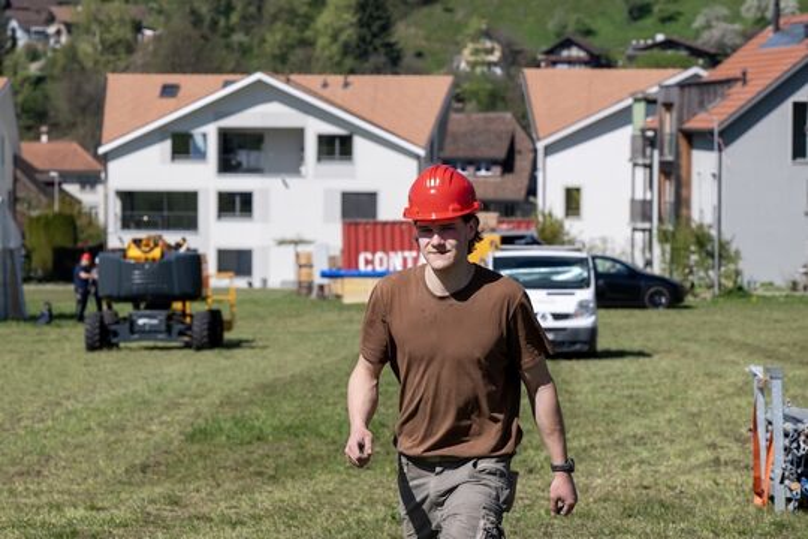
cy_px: 270
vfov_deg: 9.8
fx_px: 3142
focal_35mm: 140
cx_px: 404
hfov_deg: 14.7
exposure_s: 1/500
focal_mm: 140
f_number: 8
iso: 200
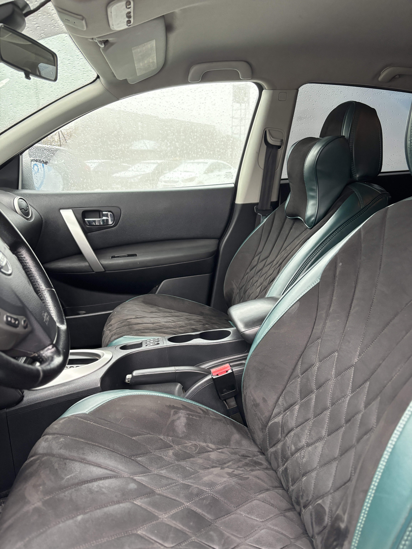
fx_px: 413
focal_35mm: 26
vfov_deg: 67.3
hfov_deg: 53.1
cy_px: 274
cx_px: 206
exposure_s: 1/60
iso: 320
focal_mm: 5.96
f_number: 1.6
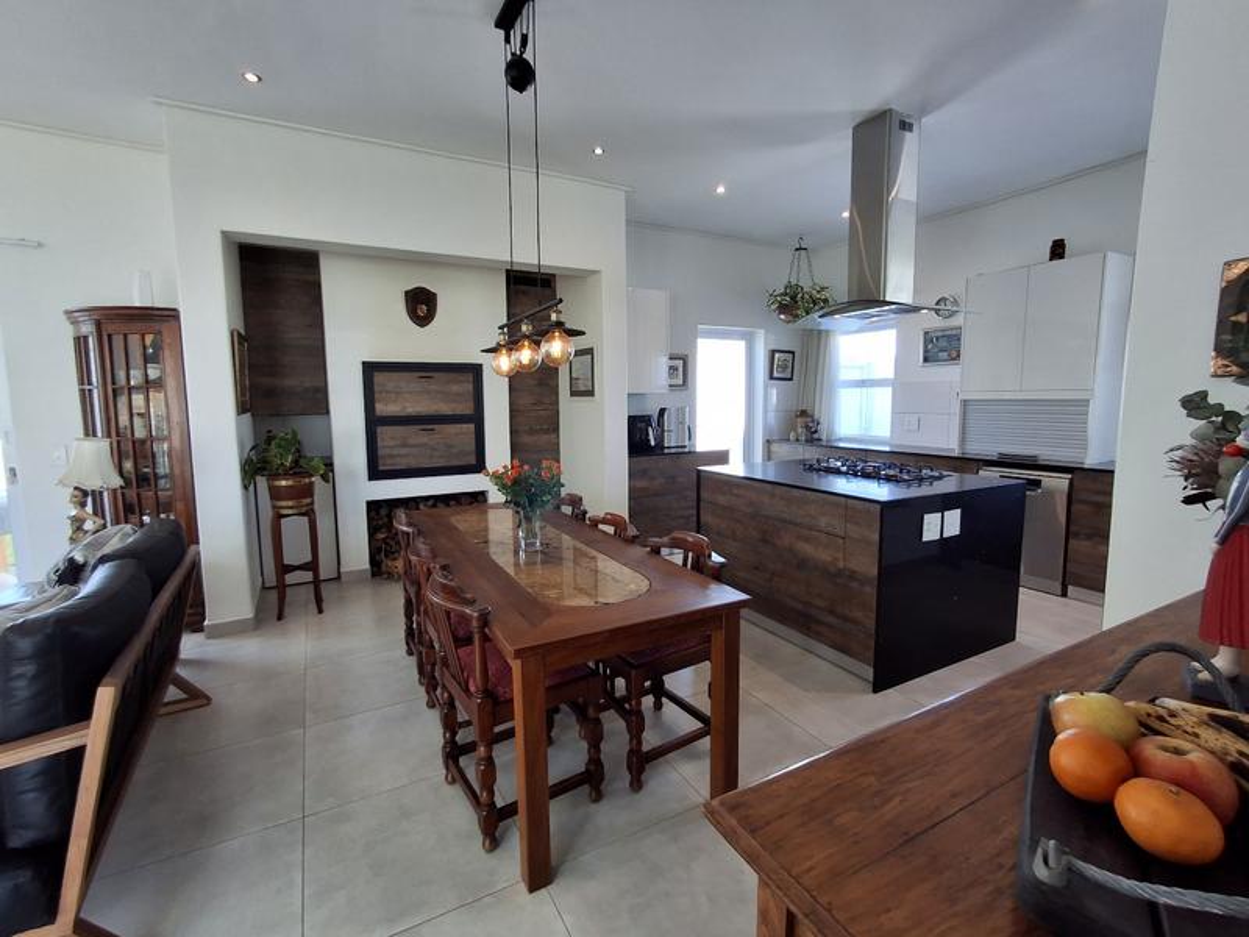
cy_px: 468
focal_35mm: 16
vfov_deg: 78.1
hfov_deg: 94.5
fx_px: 577
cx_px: 624
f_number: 2.2
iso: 40
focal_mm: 1.64
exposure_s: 1/60
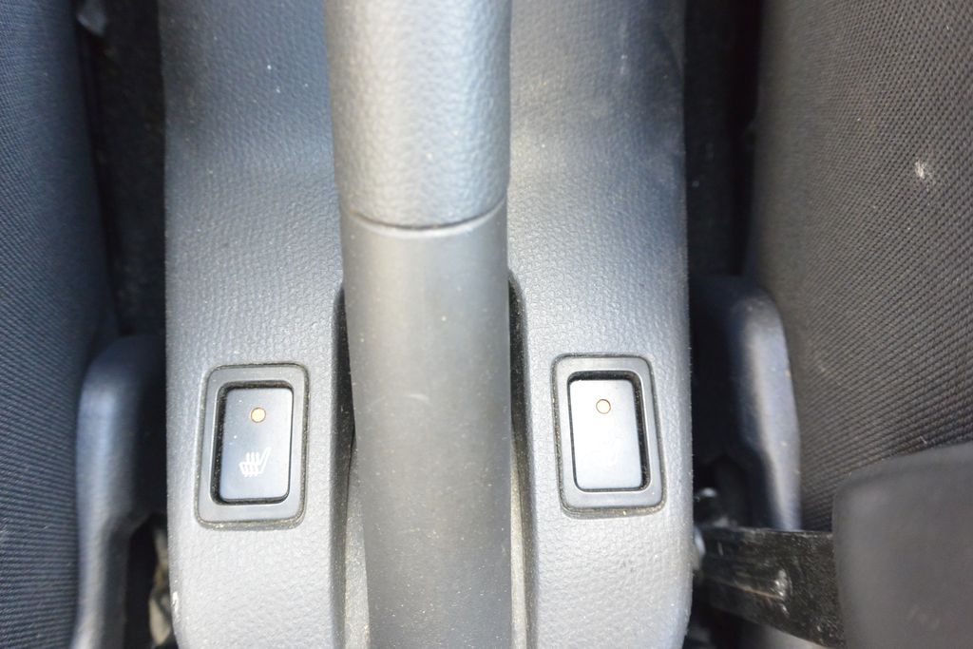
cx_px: 486
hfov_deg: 63.7
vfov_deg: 45.0
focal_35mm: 29
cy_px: 324
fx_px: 784
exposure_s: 1/30
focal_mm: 11
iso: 1000
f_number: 3.5
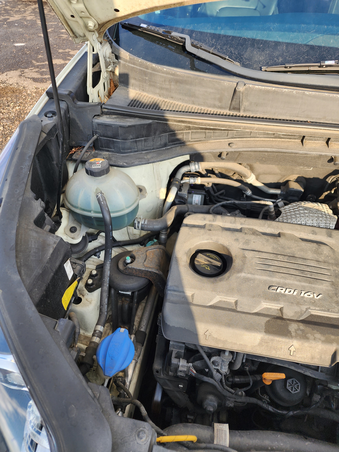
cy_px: 226
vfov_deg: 73.9
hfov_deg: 58.9
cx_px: 170
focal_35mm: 23
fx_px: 300
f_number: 1.8
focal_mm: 6.4
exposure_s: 1/180
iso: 20
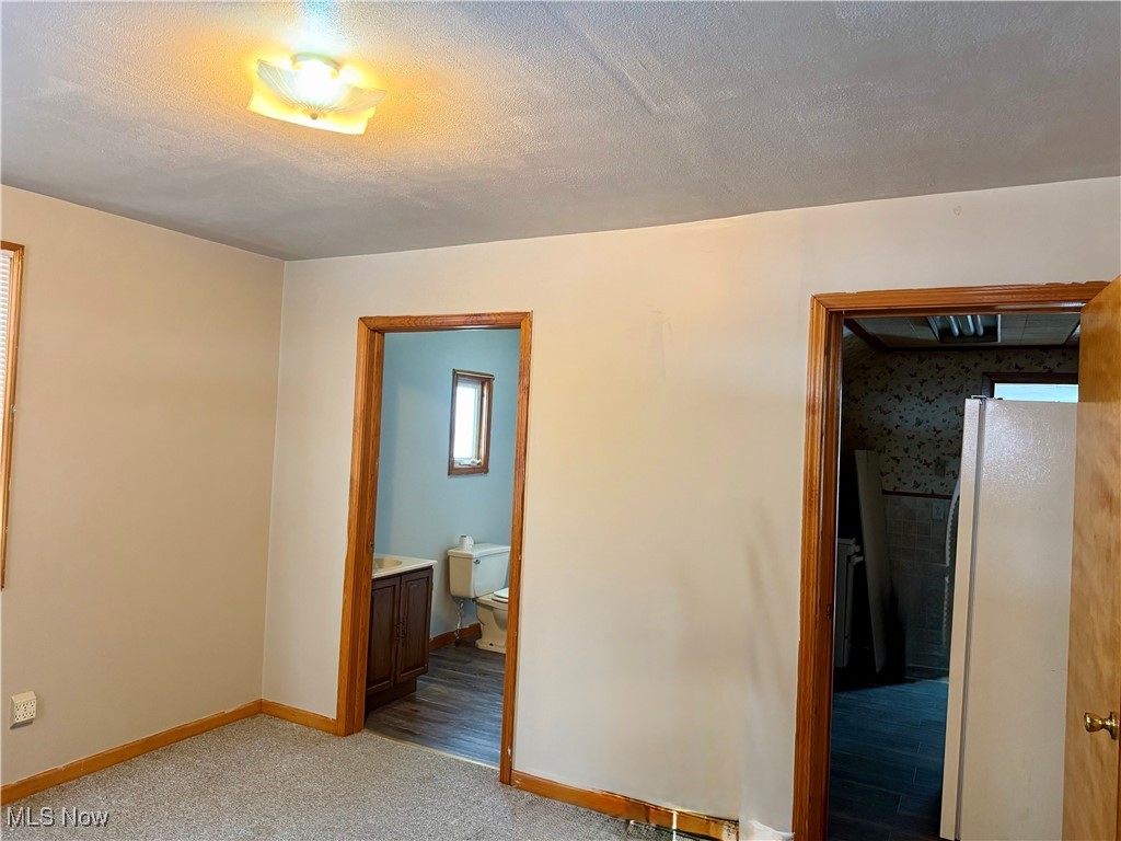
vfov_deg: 56.8
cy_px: 420
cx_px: 560
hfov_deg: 71.6
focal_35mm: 24
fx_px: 777
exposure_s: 1/60
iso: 400
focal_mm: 6.76
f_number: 1.78
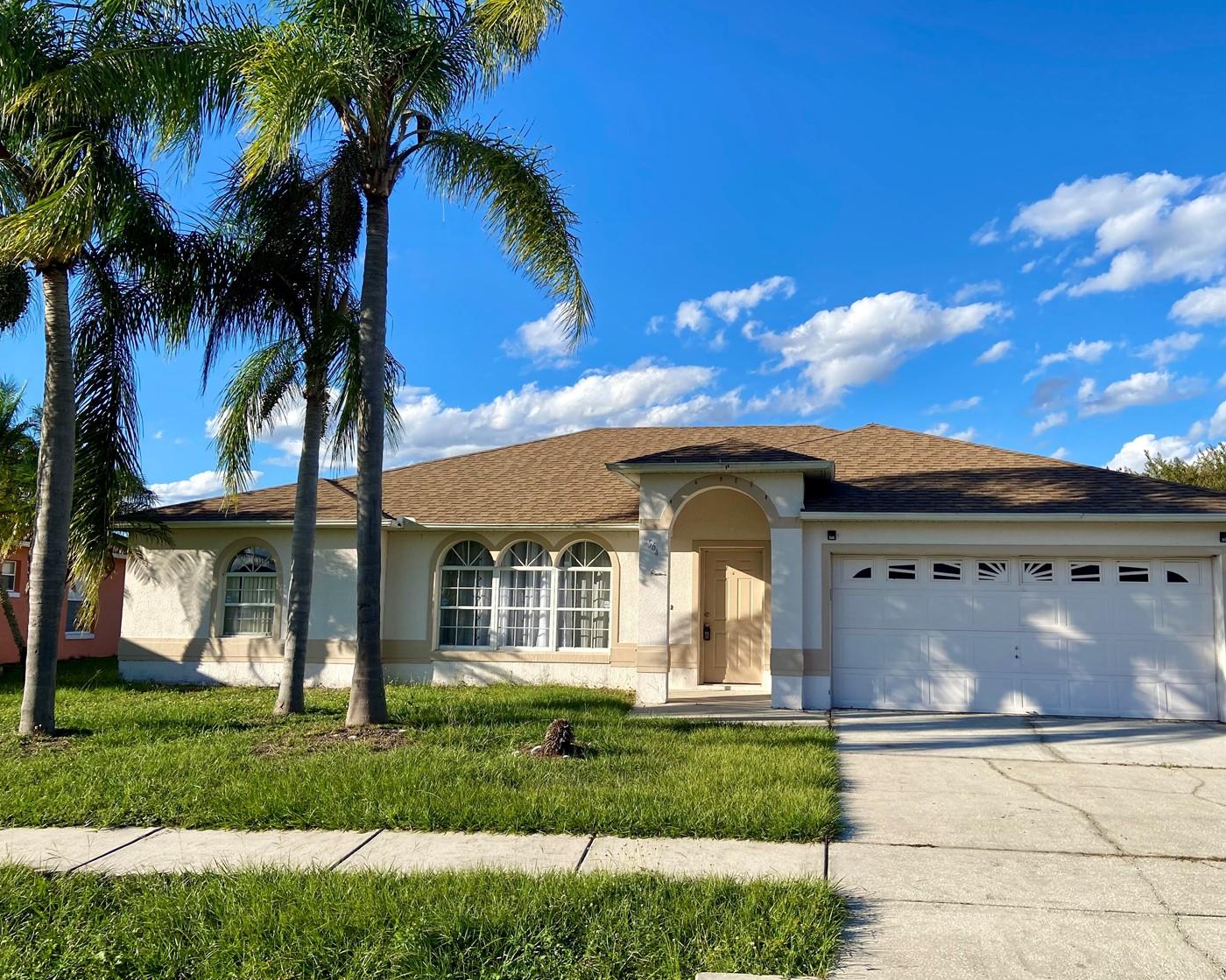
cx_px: 673
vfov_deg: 50.0
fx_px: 1052
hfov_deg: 60.3
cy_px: 505
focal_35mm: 29
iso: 32
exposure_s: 1/2463
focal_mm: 4.25
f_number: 1.8
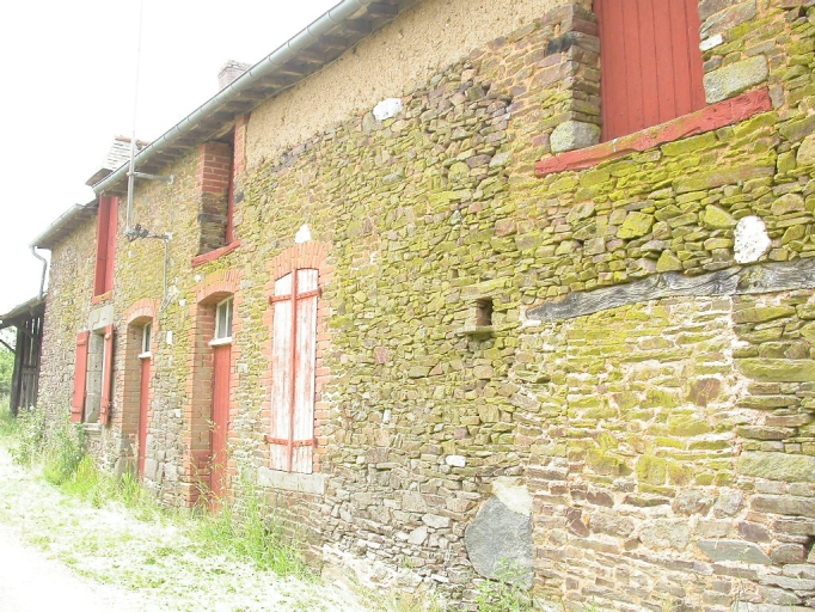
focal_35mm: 38
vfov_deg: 37.7
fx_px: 895
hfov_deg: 49.0
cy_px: 306
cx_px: 408
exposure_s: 1/124
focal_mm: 7.85
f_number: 4.2
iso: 100
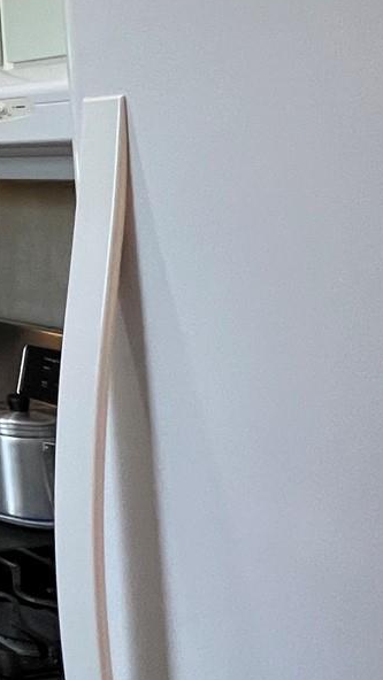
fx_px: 885
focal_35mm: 49
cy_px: 133
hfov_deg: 13.7
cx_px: -614
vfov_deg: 40.3
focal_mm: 1.57
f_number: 1.8
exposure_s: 1/60
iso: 320
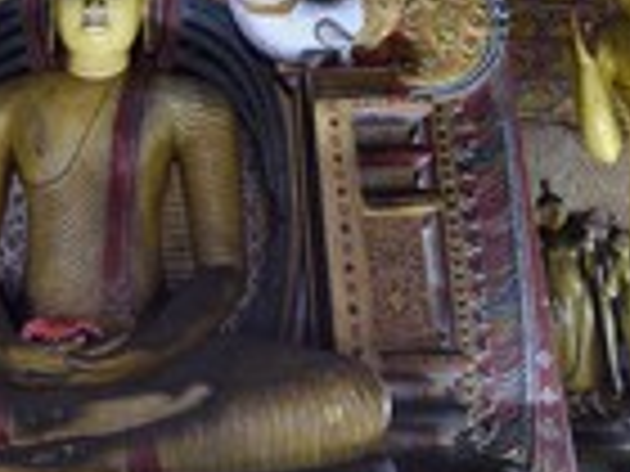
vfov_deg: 27.0
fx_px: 892
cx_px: 144
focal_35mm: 49
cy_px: -58
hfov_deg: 37.8
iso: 1600
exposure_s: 1/8
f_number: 4.5
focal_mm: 17
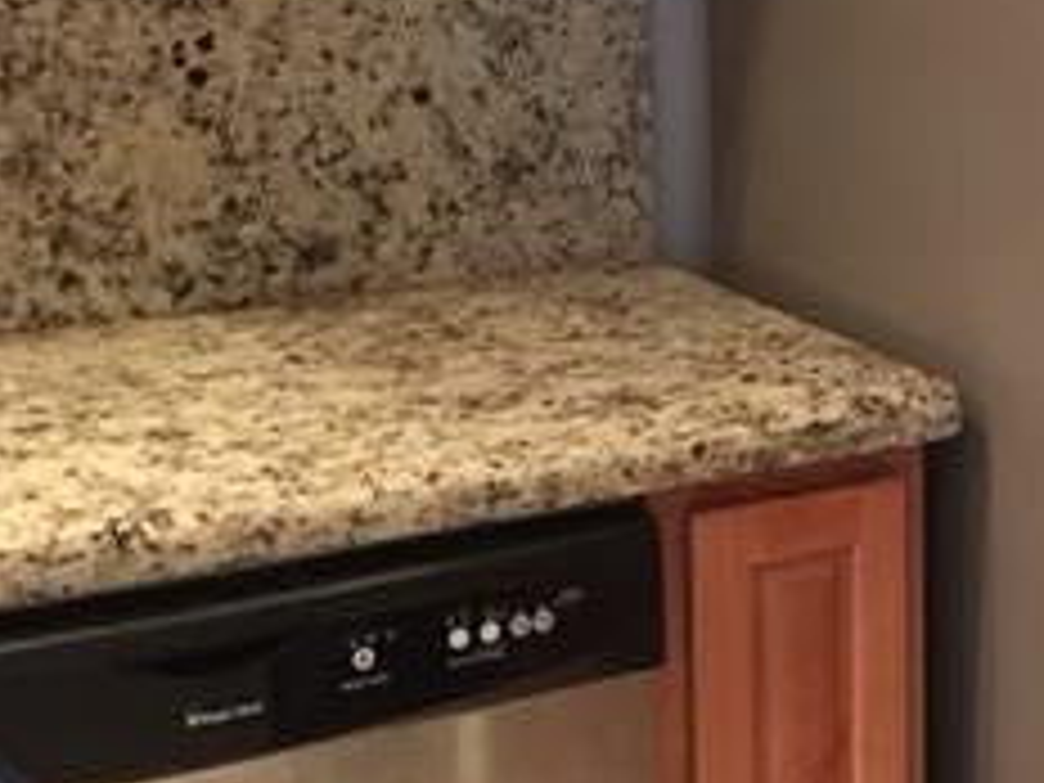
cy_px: 148
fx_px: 2413
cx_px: 1359
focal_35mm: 80
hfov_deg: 22.0
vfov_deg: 18.3
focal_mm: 4.15
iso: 80
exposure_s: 1/4
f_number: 2.2
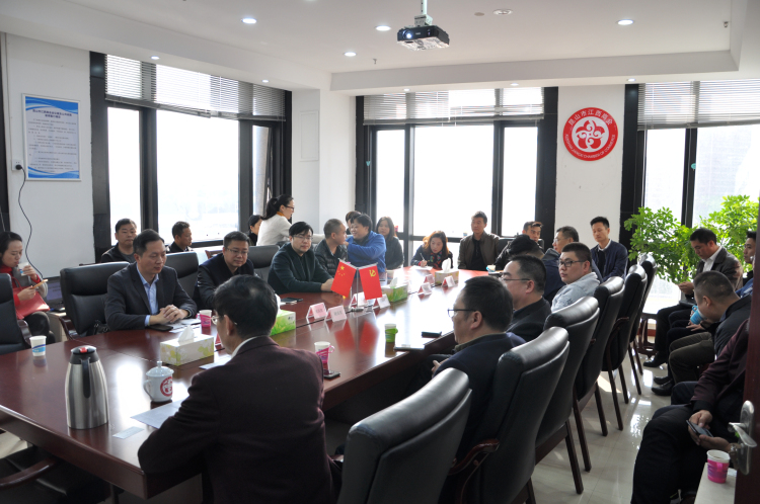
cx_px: 380
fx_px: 569
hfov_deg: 67.4
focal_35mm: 27
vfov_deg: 47.8
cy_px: 252
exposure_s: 1/50
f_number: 4
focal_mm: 18
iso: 200
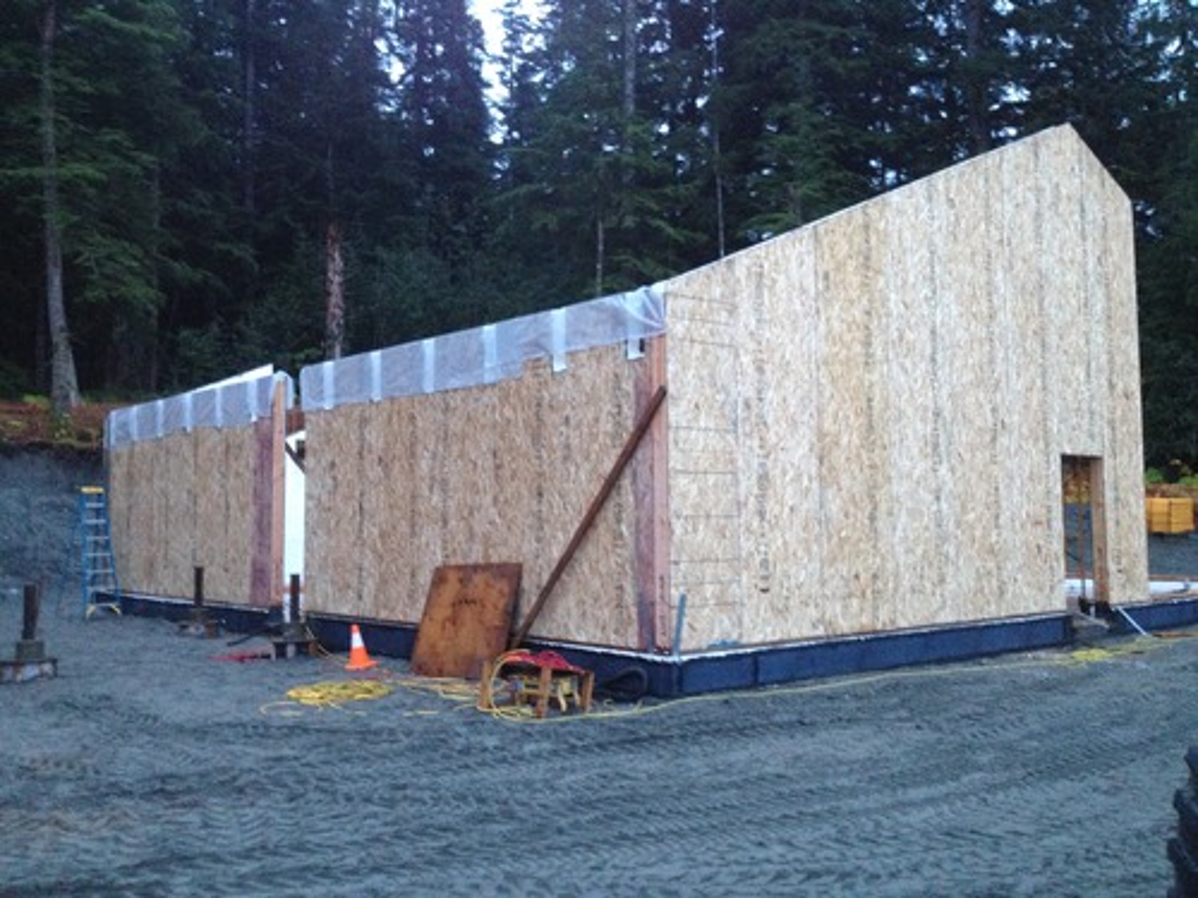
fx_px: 1211
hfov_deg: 52.6
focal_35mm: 35
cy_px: 449
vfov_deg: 40.7
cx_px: 599
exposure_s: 1/20
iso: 400
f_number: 2.4
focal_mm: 4.28
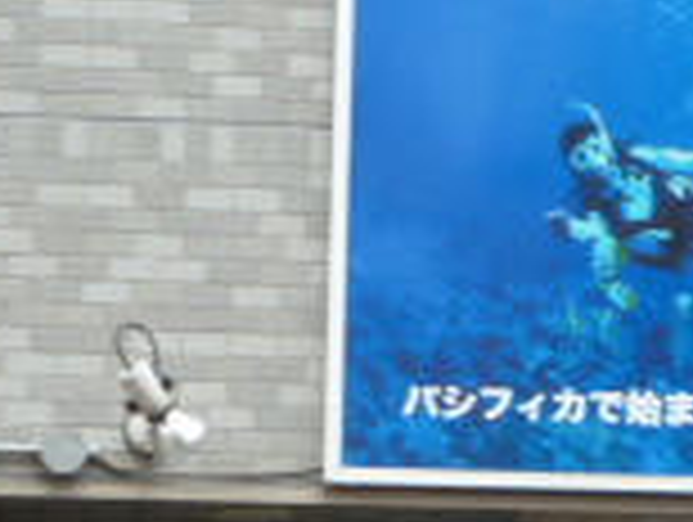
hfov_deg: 9.0
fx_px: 4331
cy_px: 428
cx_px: 873
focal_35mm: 216
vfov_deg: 6.9
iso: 80
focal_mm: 8.5
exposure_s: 1/40
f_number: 3.8
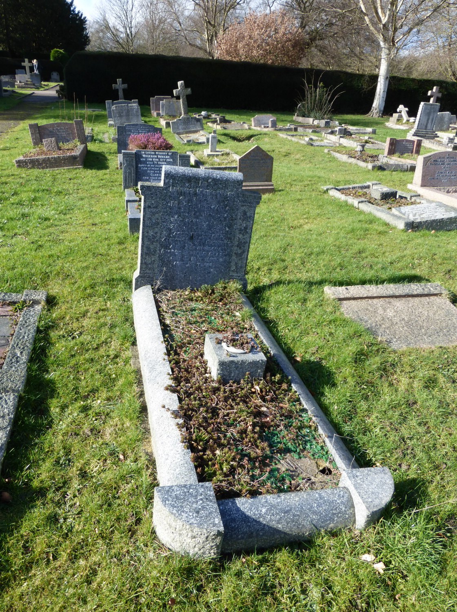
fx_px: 441
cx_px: 228
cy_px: 306
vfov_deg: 69.5
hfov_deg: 54.7
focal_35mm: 25
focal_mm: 4.3
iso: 100
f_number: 4
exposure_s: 1/250
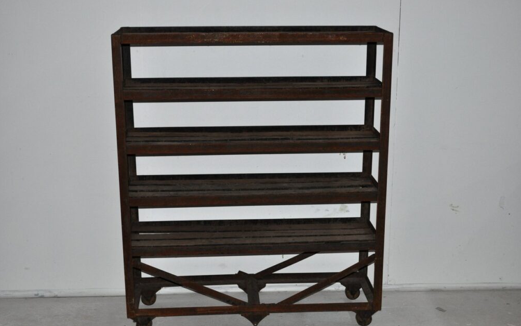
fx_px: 753
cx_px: 264
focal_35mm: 53
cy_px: 174
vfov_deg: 24.4
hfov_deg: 38.2
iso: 800
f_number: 5
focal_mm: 34
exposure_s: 1/60
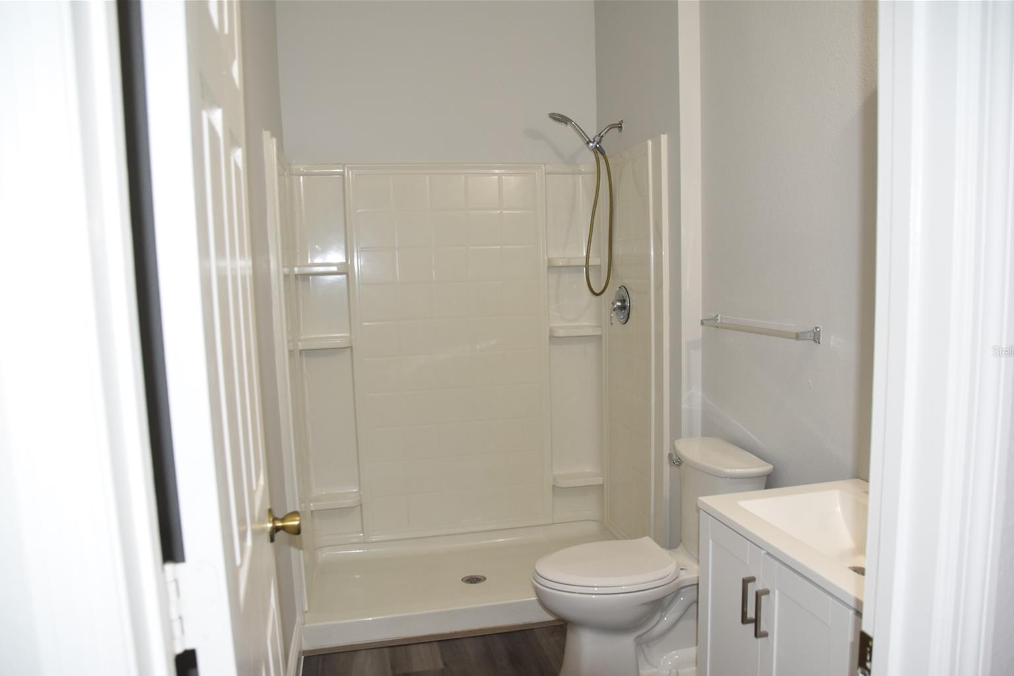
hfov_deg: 71.5
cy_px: 351
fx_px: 704
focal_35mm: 25
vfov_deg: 51.3
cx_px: 523
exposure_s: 1/80
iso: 800
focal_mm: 16
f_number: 4.5
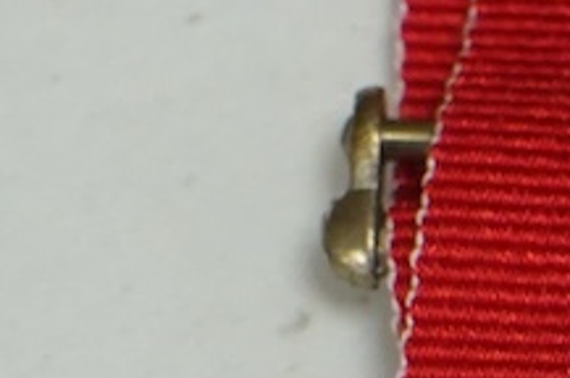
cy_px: 826
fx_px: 8774
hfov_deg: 3.7
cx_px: 1354
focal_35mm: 555
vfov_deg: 2.5
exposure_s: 1/125
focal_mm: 70
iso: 2500
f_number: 10
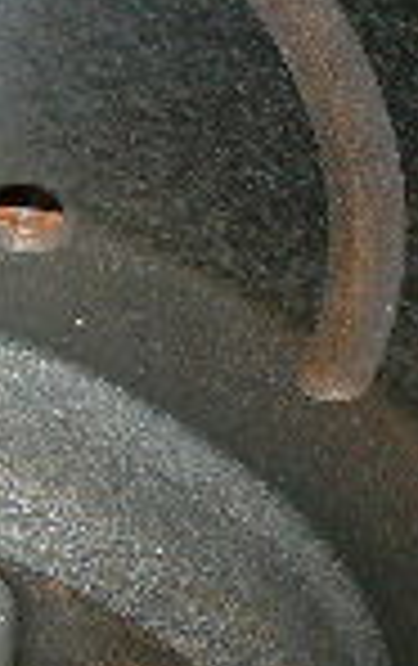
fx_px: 2996
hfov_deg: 7.9
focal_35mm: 165
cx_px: 422
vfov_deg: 12.5
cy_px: 734
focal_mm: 6
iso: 100
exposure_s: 1/30
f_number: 2.8
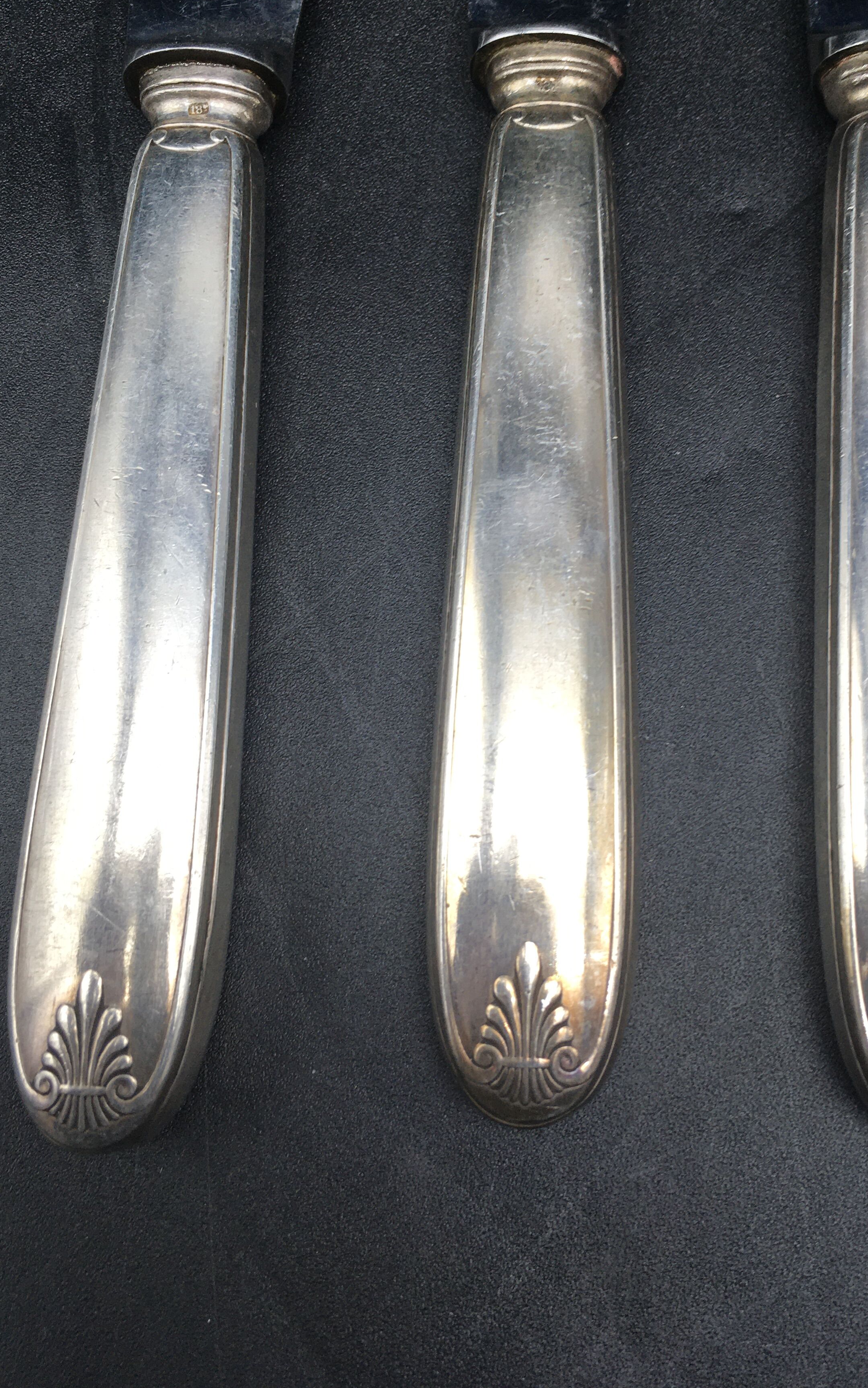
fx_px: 1363
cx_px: 499
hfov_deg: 35.3
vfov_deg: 53.7
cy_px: 577
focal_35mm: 36
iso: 32
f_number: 2.2
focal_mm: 4.15
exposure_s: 1/100
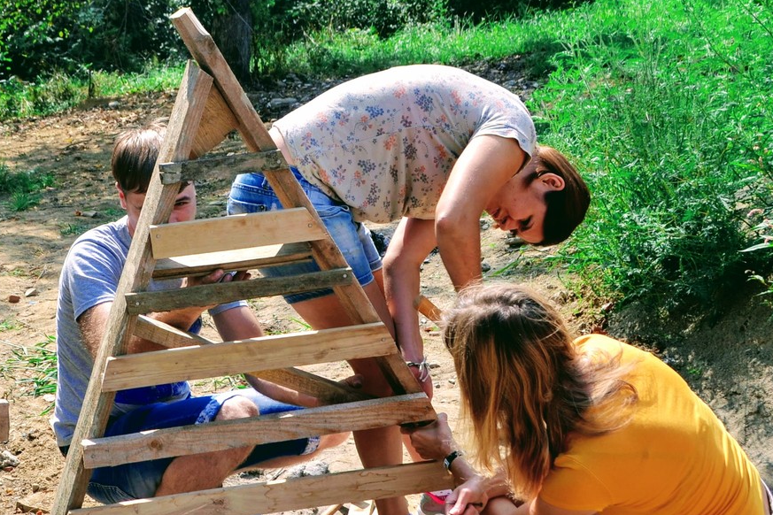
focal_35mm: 66
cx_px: 199
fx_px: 1417
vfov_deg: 20.5
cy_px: 339
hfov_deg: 30.0
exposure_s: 1/200
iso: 100
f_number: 7.1
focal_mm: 24
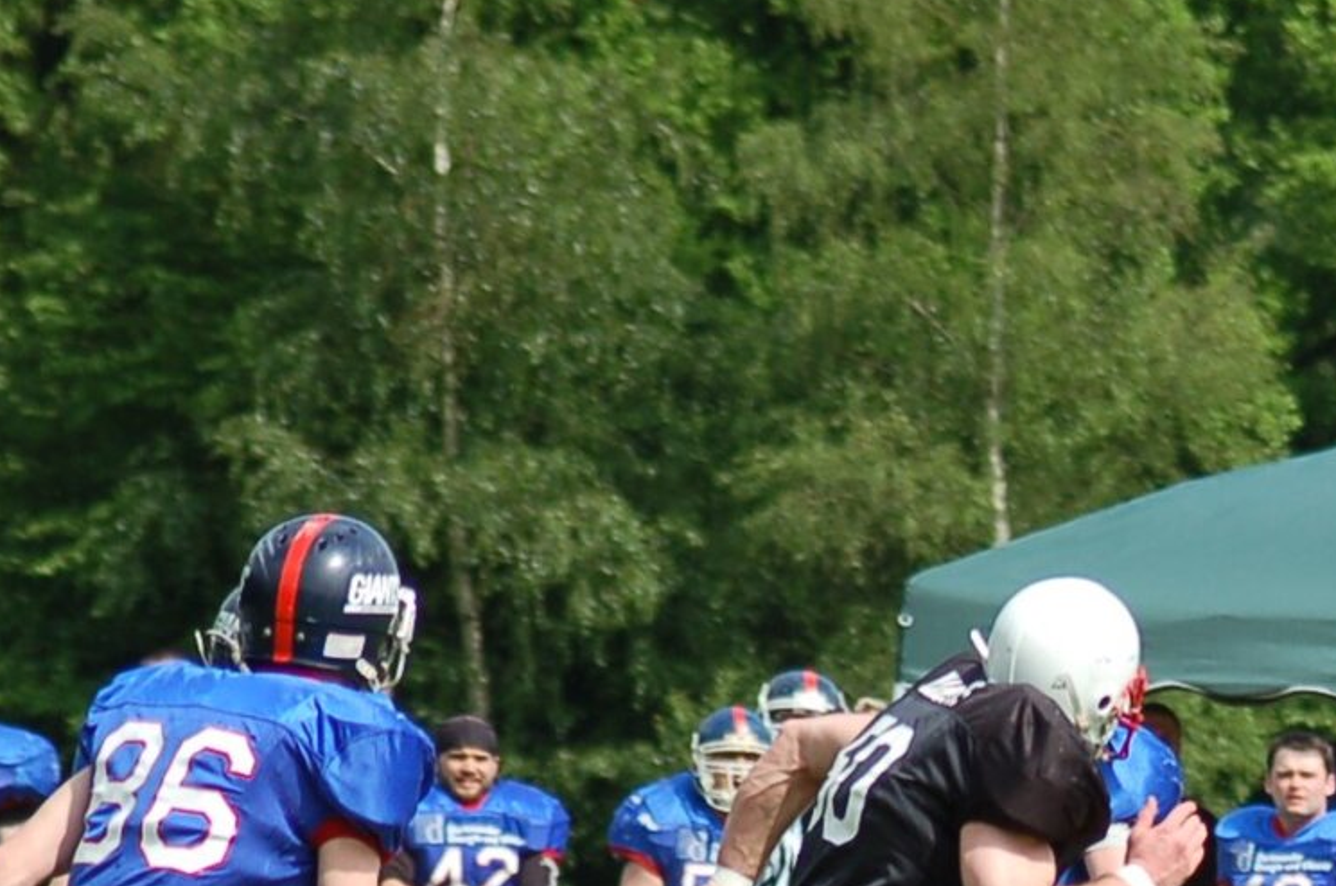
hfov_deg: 3.9
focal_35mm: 532
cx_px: 1584
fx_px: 19705
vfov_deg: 2.6
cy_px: 1141
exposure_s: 1/1250
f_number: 4.5
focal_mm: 120
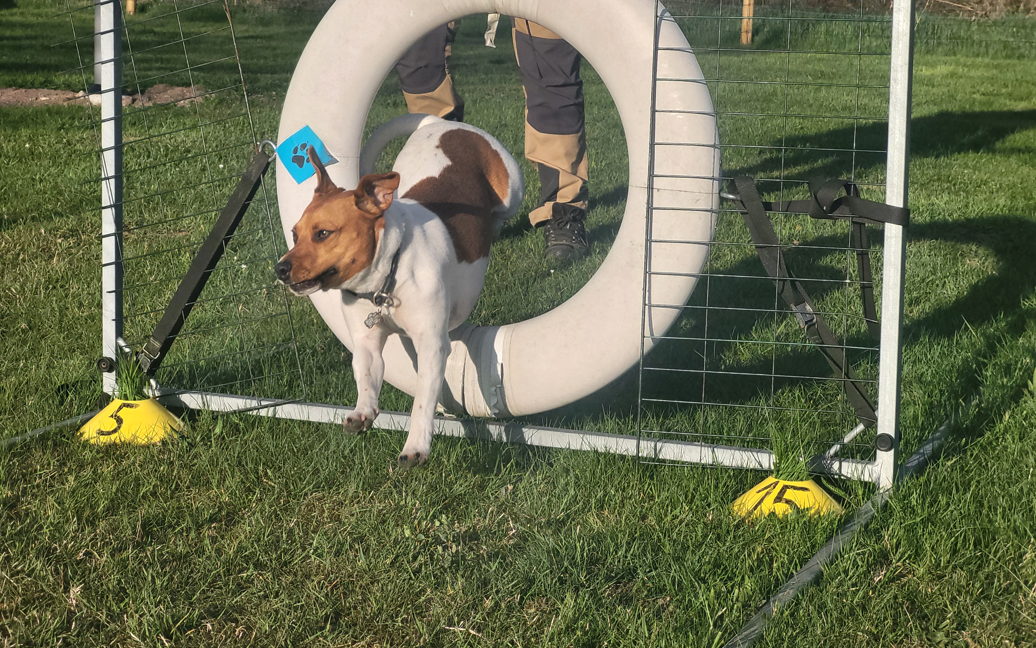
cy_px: 298
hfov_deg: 25.5
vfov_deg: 16.1
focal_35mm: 81
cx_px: 519
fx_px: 2287
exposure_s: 1/984
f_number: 2.4
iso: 25
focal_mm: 7.12
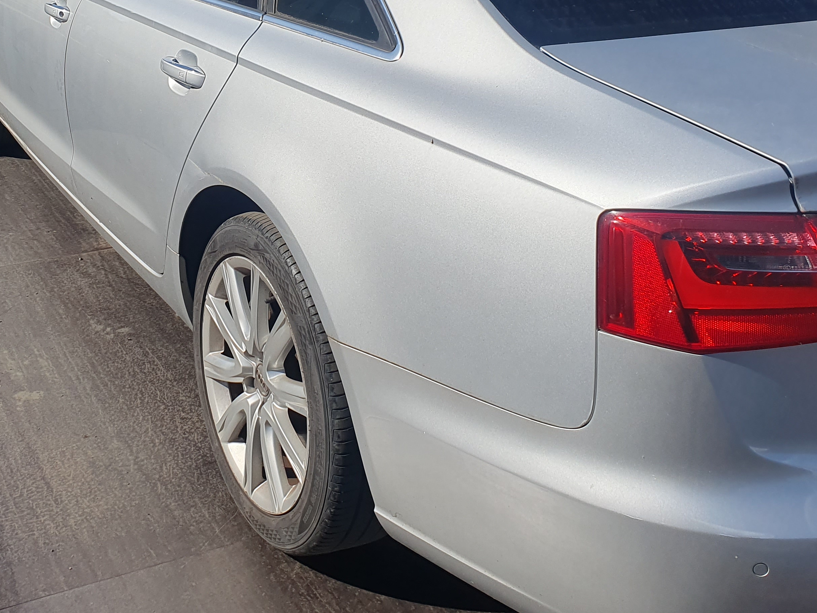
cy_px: 130
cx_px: 232
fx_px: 1015
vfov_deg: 32.7
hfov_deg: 42.8
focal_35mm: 43
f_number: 2.4
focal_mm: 4.32
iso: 50
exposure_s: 1/3248
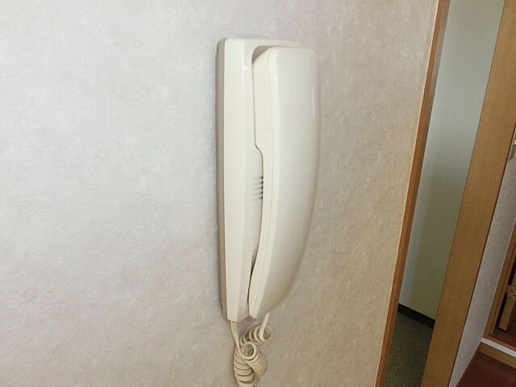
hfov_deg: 69.4
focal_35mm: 25
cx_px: 258
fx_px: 373
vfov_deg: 54.9
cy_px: 194
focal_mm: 4.4
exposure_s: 1/80
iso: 320
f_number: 3.3
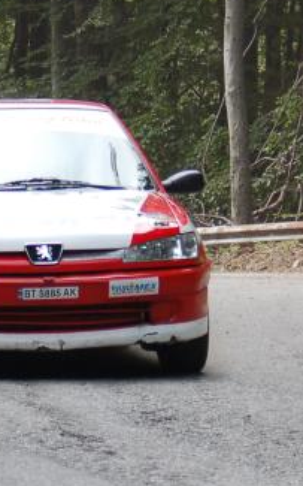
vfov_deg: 6.2
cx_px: 3
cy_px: 224
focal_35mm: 337
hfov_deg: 3.9
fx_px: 4455
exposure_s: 1/500
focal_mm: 70
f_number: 5.3
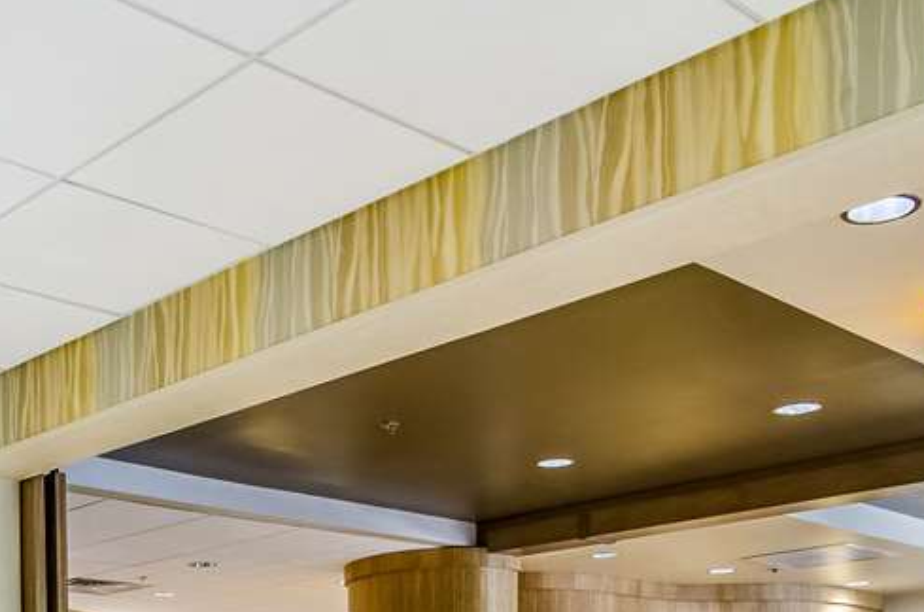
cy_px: 802
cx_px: 279
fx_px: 1294
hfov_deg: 38.6
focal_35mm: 51
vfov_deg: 23.4
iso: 400
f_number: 9
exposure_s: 1/40
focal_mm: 11
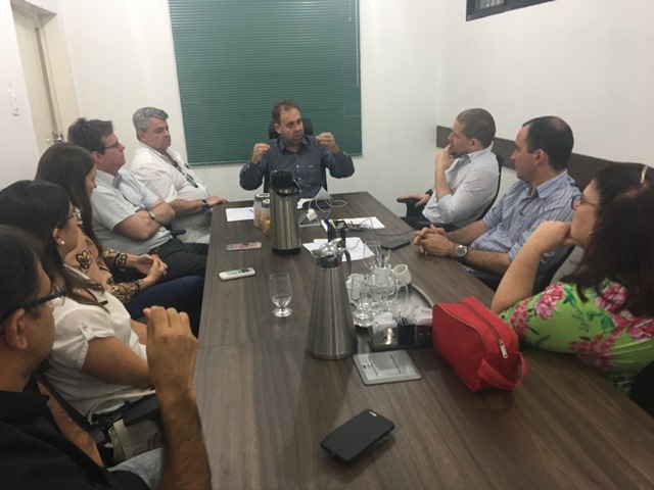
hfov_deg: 61.7
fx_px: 548
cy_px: 245
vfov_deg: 48.2
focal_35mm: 29
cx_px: 327
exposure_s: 1/30
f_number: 2.2
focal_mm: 4.15
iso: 100
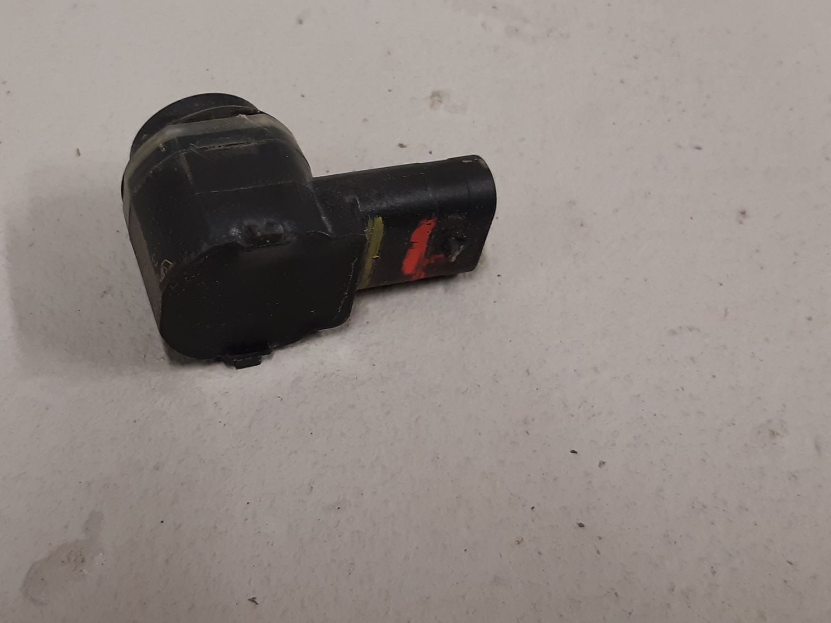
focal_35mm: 35
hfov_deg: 51.7
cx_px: 285
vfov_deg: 40.3
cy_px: 222
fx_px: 840
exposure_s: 1/50
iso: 125
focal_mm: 3.93
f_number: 1.7
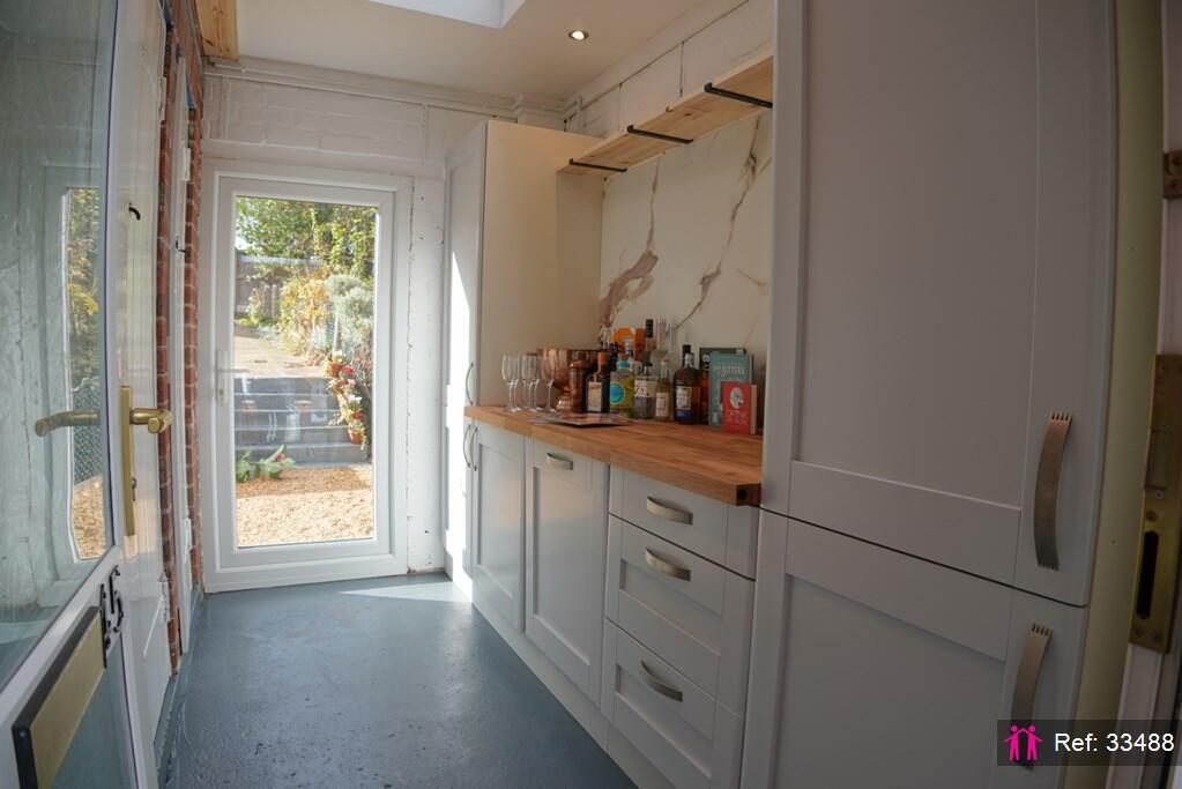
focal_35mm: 24
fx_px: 788
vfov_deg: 53.2
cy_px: 394
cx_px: 591
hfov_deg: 73.7
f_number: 5.6
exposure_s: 1/80
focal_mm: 16
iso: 100
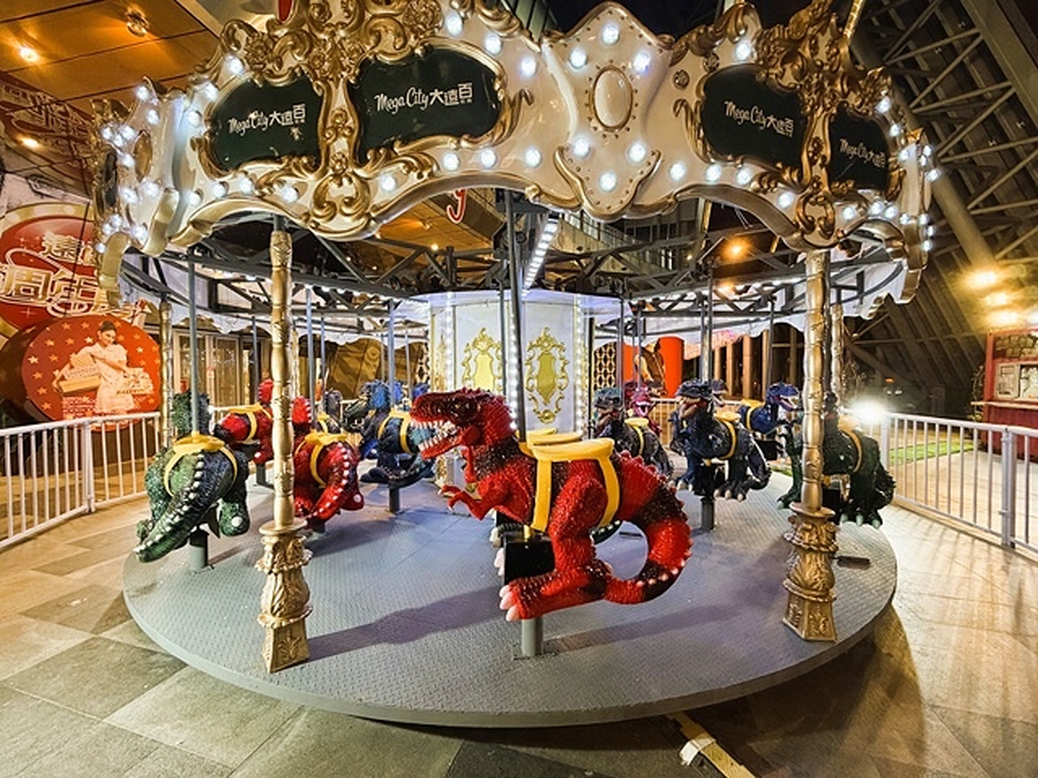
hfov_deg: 102.1
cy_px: 389
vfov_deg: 85.7
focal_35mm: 14
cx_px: 519
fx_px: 420
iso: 320
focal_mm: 2.22
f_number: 2.2
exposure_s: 1/60
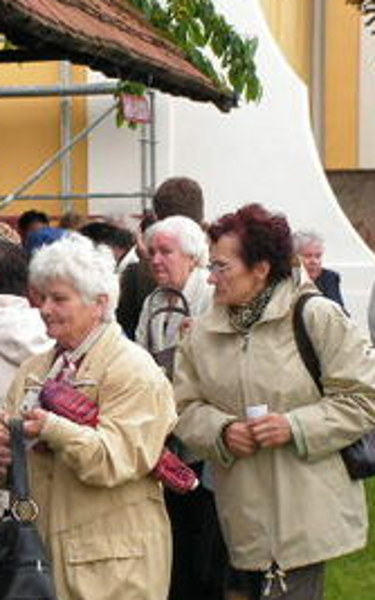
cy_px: 370
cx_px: -119
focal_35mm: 173
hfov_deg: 7.5
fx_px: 2827
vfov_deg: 12.1
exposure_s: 1/100
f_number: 3.3
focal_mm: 14.5
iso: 100
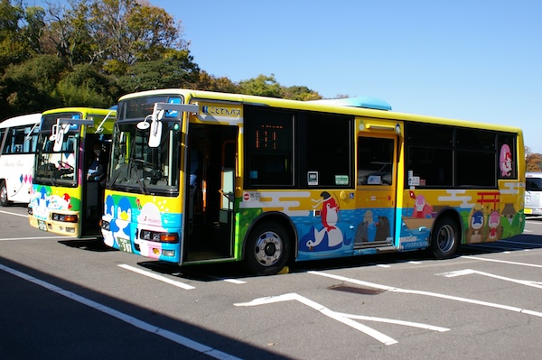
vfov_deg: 31.8
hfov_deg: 46.4
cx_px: 271
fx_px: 632
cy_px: 180
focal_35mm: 42
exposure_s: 1/3000
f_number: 4
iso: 400
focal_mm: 28
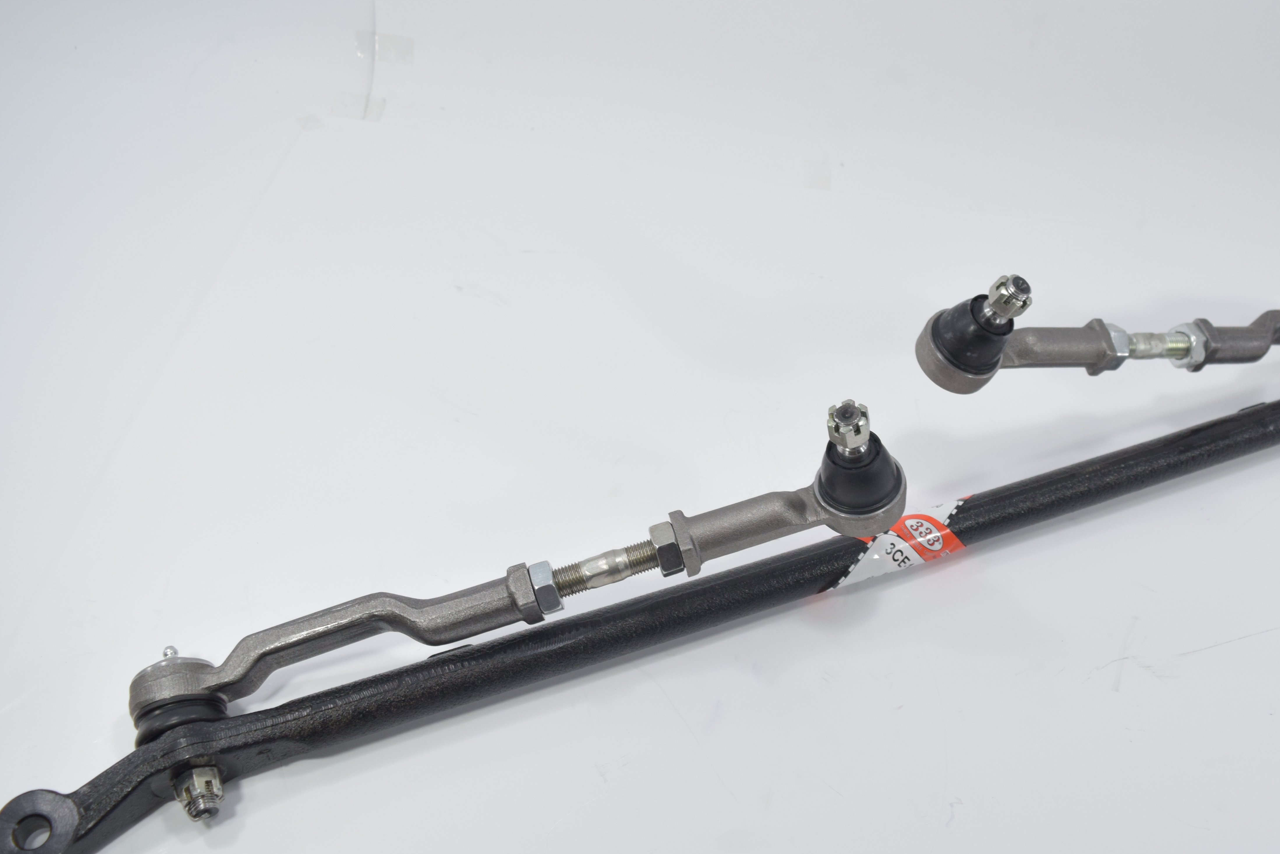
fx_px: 1315
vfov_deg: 35.9
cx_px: 825
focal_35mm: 37
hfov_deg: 51.2
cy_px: 471
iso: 500
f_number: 4.5
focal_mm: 18
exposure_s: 1/200
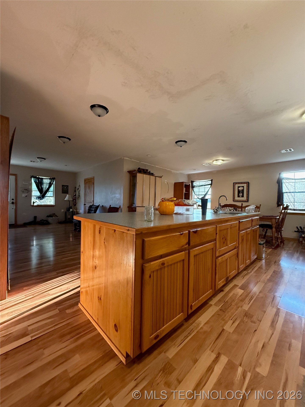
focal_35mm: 14
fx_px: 164
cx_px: 152
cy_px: 204
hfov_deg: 85.7
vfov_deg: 102.1
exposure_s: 1/120
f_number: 2.2
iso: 800
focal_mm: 2.22
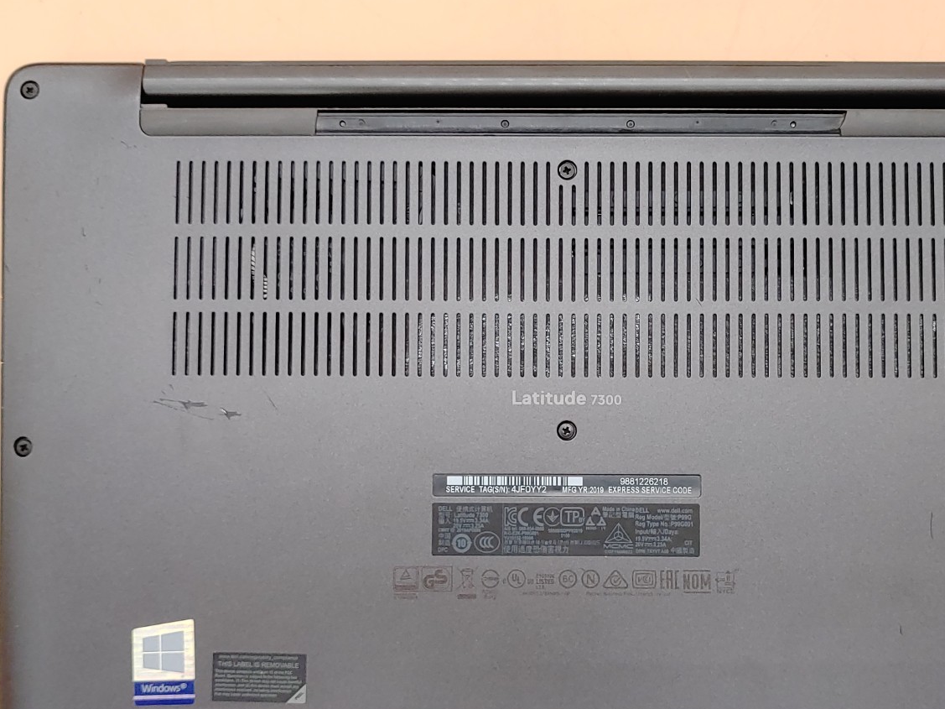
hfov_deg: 41.1
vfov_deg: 31.4
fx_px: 1256
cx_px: 563
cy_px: 423
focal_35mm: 46
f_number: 1.8
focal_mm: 4.36
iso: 100
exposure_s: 1/120
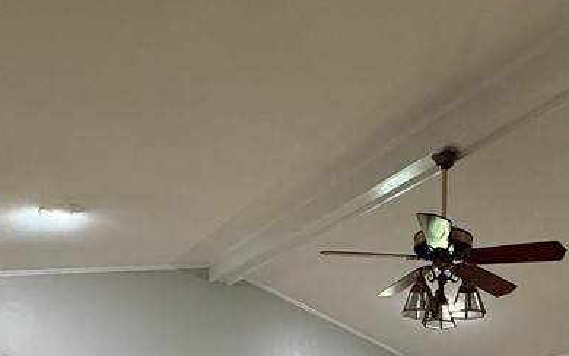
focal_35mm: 39
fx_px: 605
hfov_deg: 48.5
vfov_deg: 24.7
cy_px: 544
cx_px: 423
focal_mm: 2.22
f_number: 2.2
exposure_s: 1/60
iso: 500
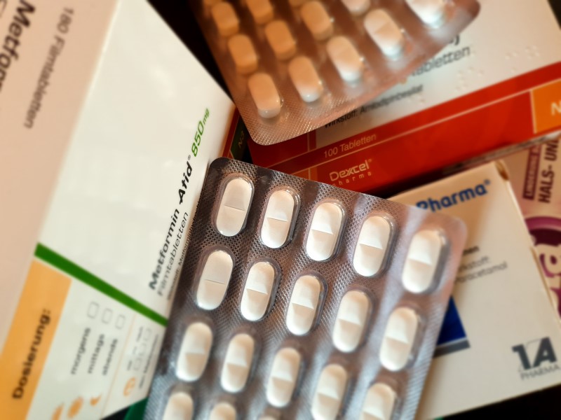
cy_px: 210
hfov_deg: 67.3
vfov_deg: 53.1
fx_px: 421
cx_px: 280
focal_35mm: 26
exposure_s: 1/50
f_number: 1.5
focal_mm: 4.3
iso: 125
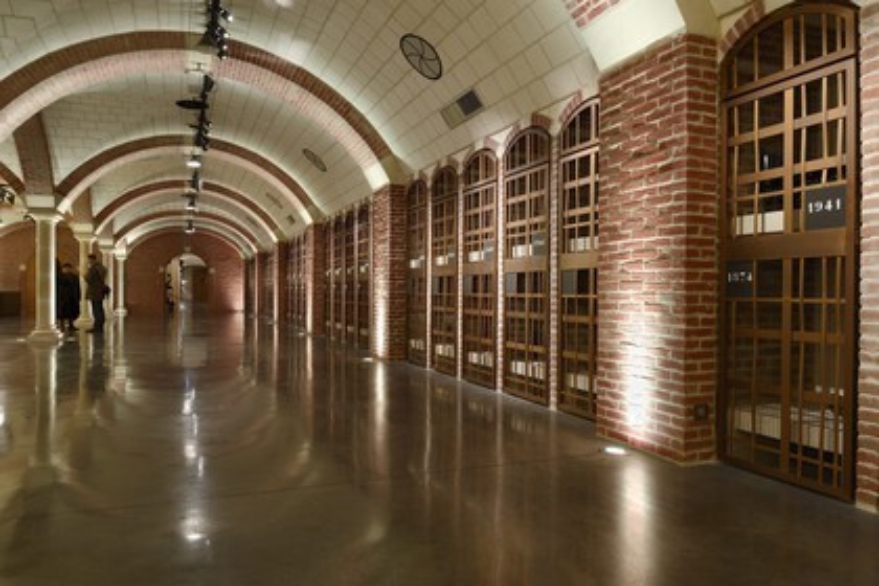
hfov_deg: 73.7
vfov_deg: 53.1
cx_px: 440
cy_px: 293
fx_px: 586
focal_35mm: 24
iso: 200
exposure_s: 1.6
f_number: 8
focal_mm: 24
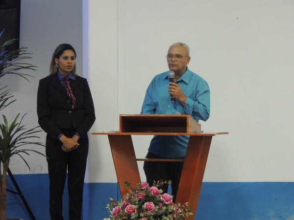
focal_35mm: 185
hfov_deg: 10.7
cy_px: 110
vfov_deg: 8.0
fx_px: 1571
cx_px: 147
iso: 800
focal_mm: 33
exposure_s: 1/8
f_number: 4.6
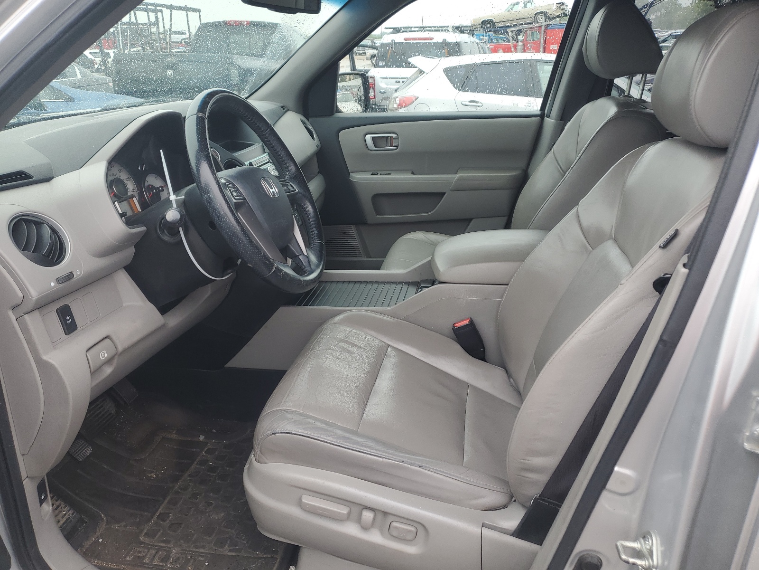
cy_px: 285
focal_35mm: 26
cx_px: 380
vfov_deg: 53.1
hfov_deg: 67.3
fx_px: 570
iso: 50
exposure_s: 1/208
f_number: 1.5
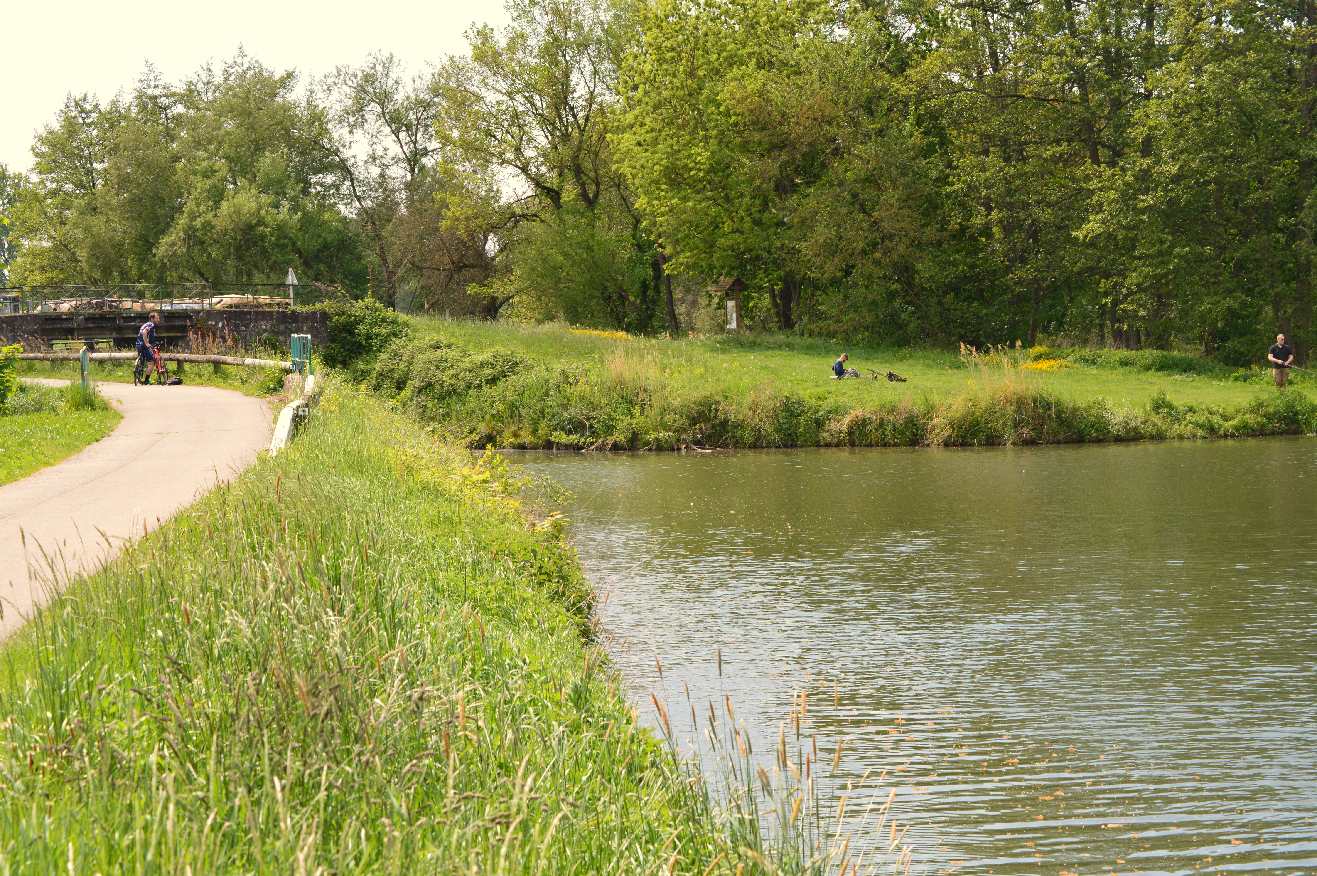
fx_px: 3126
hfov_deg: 23.8
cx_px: 637
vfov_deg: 15.9
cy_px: 447
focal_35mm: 86
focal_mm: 55
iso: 400
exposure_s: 1/320
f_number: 11
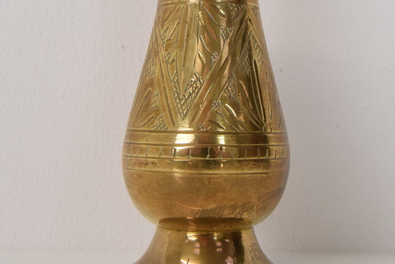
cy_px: 49
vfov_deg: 20.4
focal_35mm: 66
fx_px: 725
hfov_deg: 30.5
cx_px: 209
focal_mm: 18
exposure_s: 1/200
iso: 1600
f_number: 7.1
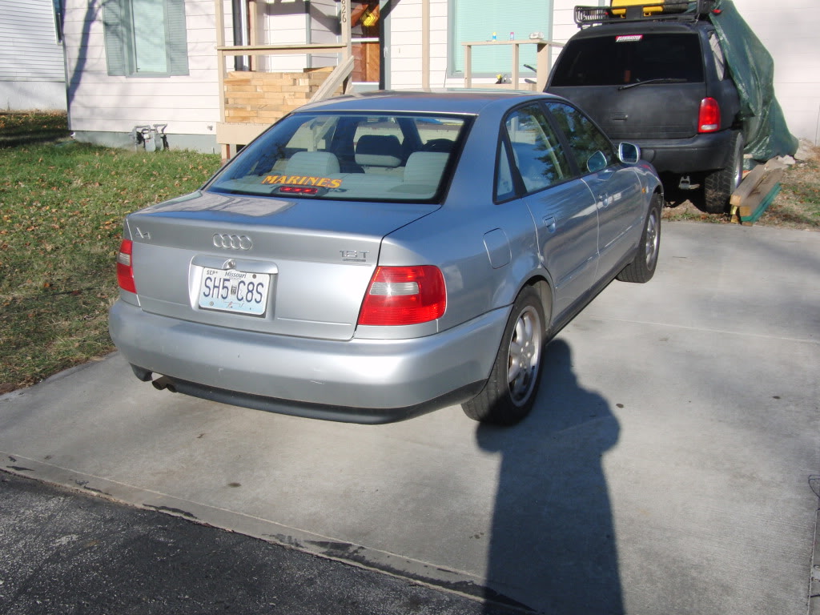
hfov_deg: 50.1
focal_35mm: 37
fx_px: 876
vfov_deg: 38.7
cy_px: 308
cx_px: 410
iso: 100
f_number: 6.9
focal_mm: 6.5
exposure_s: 1/250
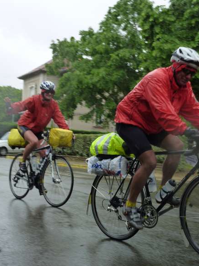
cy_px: 130
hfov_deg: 24.8
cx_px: 99
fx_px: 452
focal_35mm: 59
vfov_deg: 32.7
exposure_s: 1/80
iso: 125
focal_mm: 10.3
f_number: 4.6
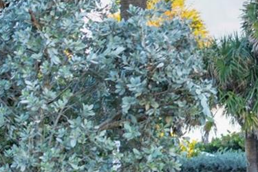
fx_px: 1605
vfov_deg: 6.1
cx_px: -301
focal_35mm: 224
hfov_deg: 8.6
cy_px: 137
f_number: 4.5
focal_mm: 41
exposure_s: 1/80
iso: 100
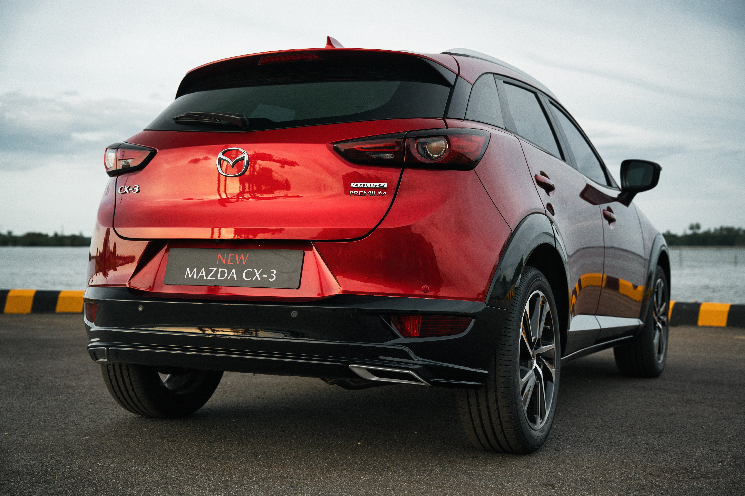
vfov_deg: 27.5
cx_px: 372
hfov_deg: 40.3
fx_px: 1016
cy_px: 248
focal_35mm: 49
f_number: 4
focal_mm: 49.1
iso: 640
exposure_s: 1/100
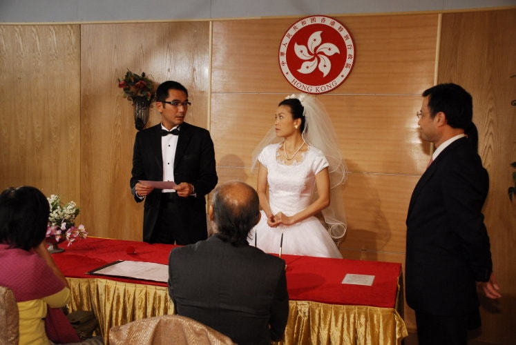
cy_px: 172
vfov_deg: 34.3
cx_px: 258
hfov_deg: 49.5
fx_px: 560
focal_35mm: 39
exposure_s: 1/40
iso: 800
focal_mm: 26
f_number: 4
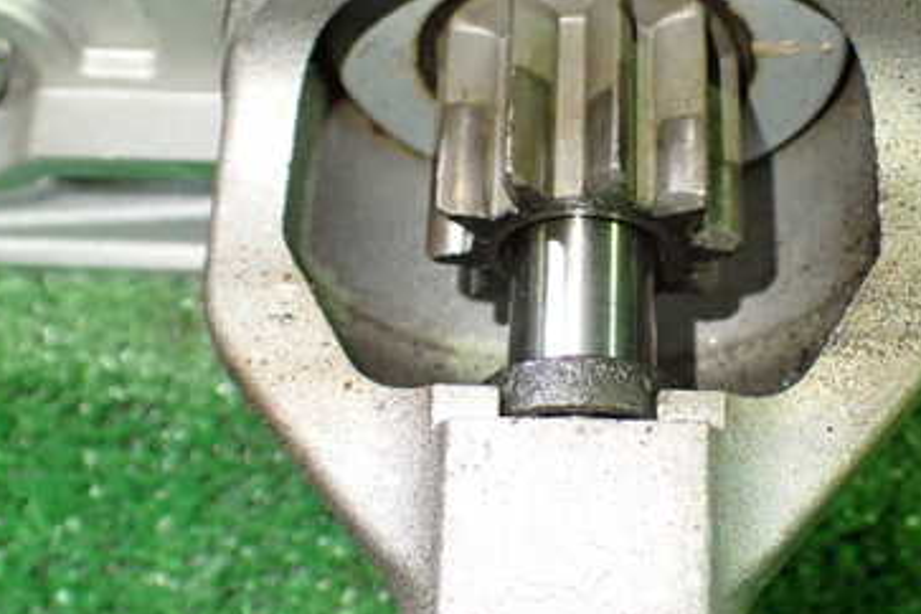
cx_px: 606
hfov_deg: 35.9
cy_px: 304
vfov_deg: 24.6
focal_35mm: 55
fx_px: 1407
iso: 800
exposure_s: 1/100
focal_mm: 5.79
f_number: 2.4
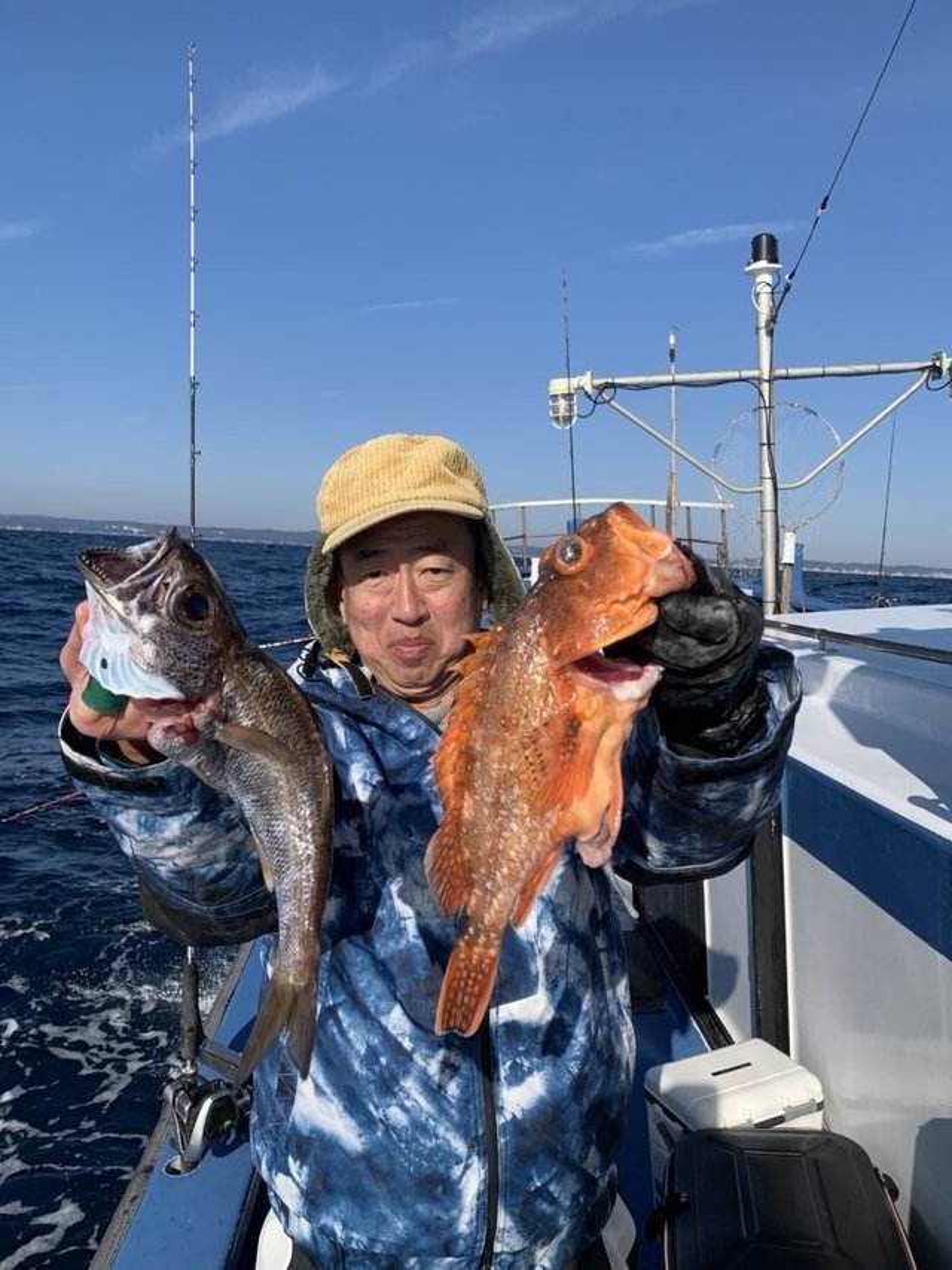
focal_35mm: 26
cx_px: 476
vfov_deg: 67.3
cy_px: 635
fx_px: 953
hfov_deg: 53.1
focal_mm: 4.25
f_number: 1.8
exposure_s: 1/2994
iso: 25
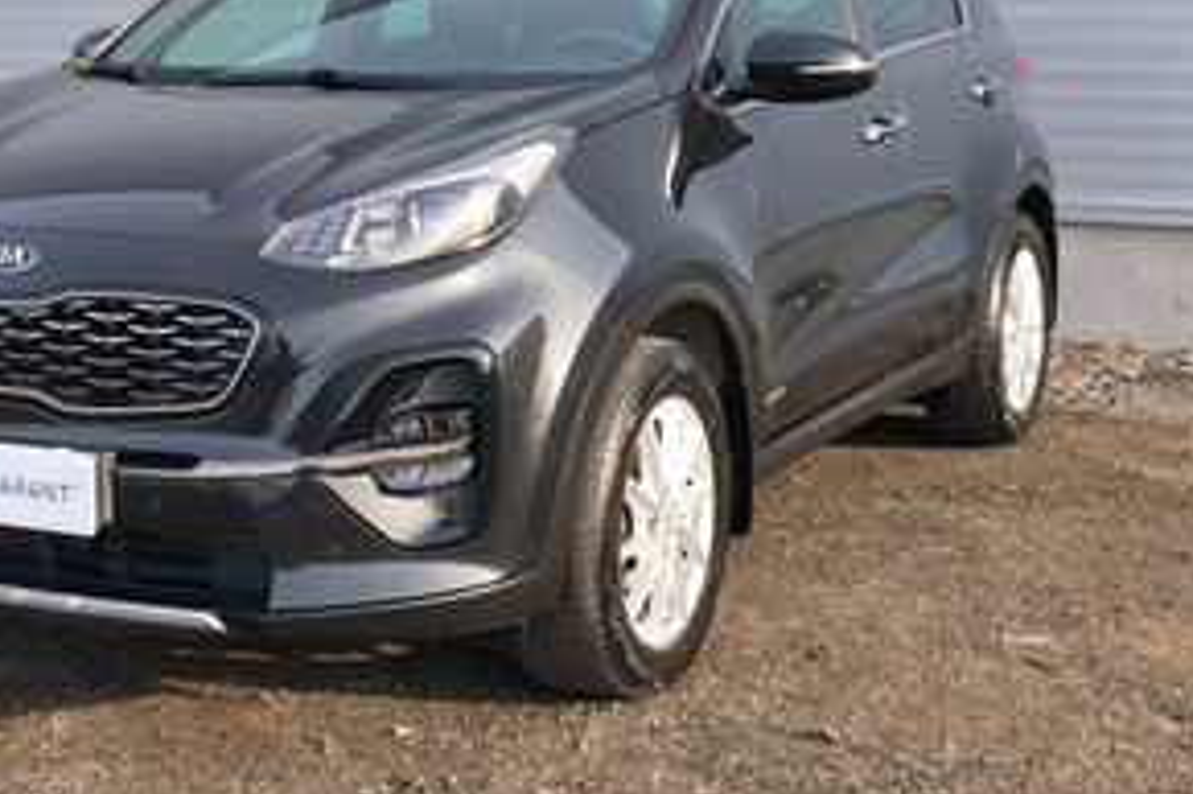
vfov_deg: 20.5
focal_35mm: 66
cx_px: 391
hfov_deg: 30.3
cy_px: 280
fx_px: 2186
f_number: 1.6
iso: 50
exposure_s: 1/488
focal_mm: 6.57
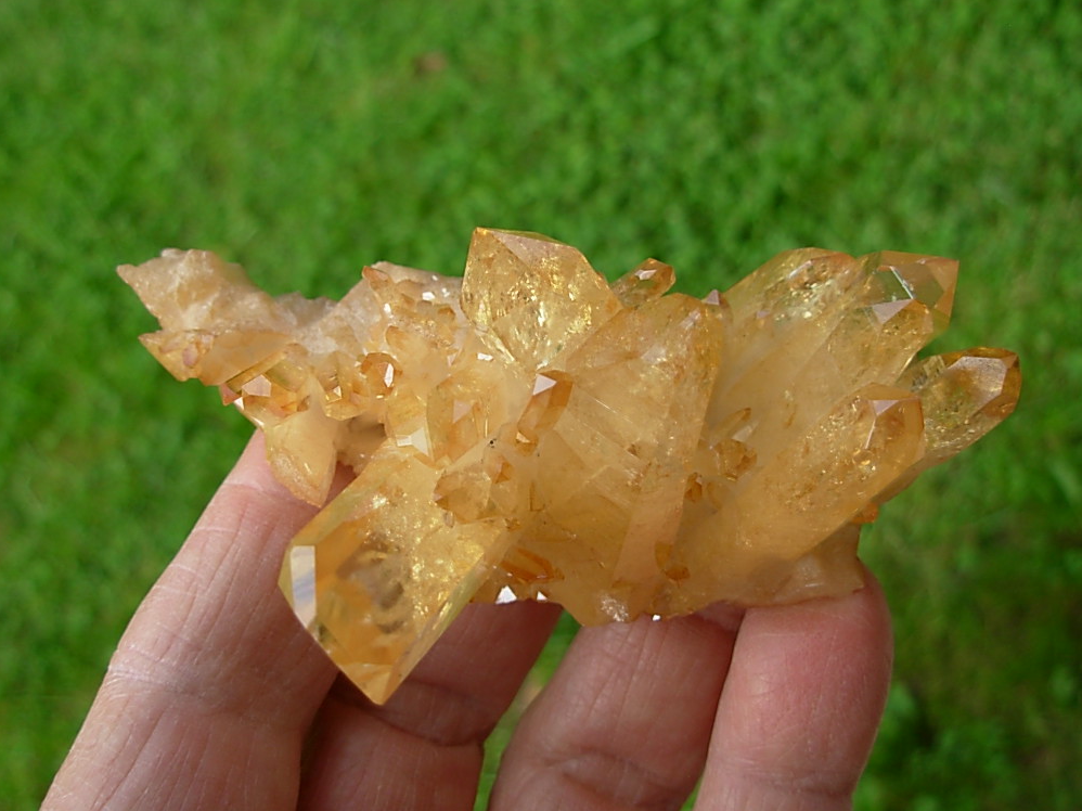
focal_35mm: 39
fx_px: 1219
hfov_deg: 47.9
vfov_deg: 36.8
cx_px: 544
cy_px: 396
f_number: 2.9
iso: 50
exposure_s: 1/470
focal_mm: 6.3
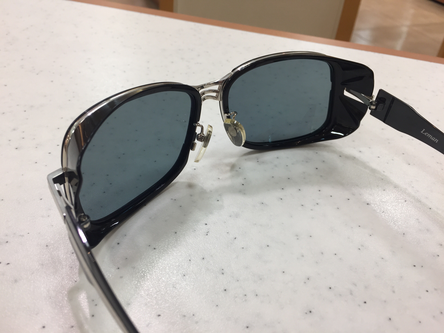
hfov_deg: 61.7
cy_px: 166
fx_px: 372
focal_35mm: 29
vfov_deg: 48.2
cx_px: 222
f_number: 2.2
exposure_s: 1/60
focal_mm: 4.15
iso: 40
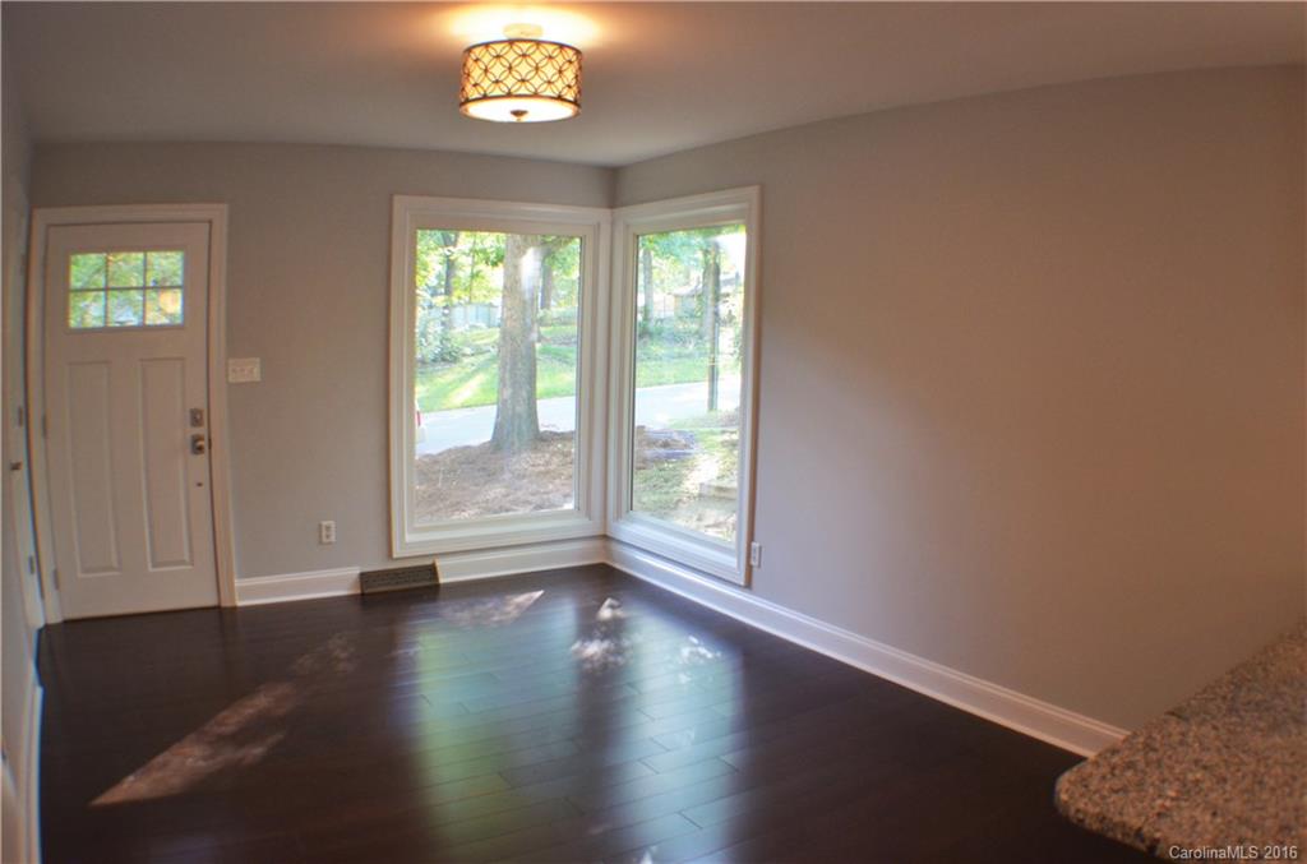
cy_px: 432
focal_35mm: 36
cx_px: 654
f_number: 4
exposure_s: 1/60
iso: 800
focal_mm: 24
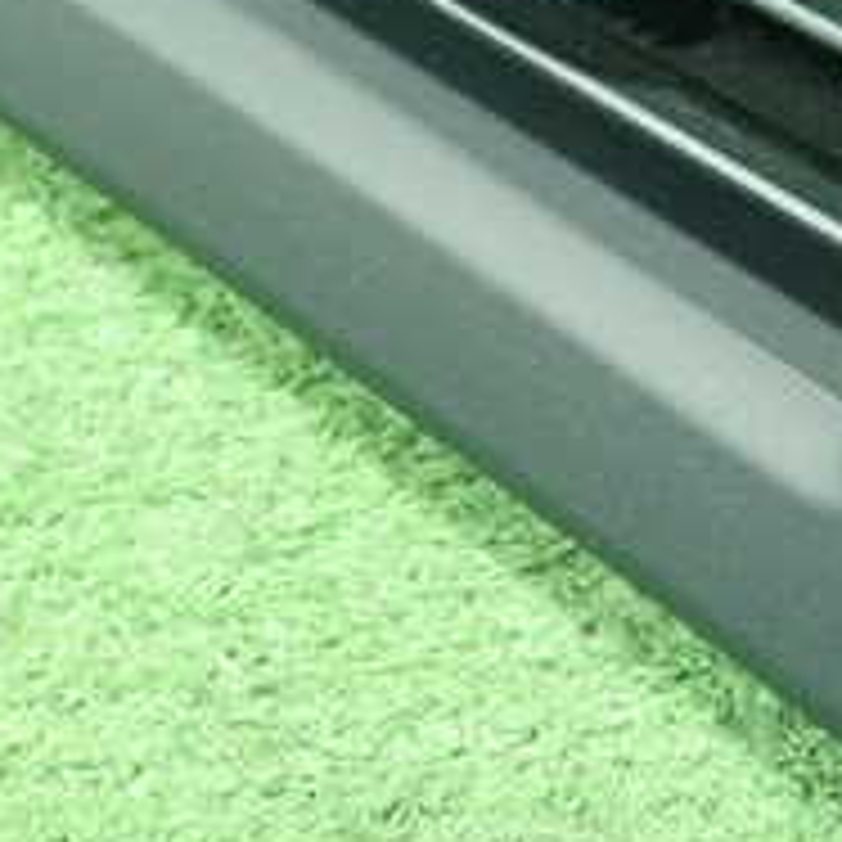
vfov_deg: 19.5
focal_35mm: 85
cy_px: -99
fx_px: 2339
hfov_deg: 20.1
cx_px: 729
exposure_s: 1/80
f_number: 2.3
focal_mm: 5.5
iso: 800
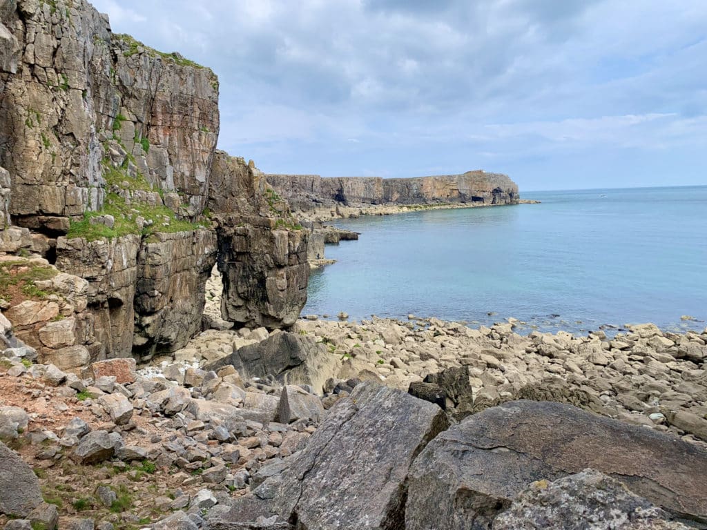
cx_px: 354
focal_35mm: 26
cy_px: 265
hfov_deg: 67.3
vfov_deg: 53.1
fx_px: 531
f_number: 1.8
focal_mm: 4.25
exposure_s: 1/1953
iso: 25
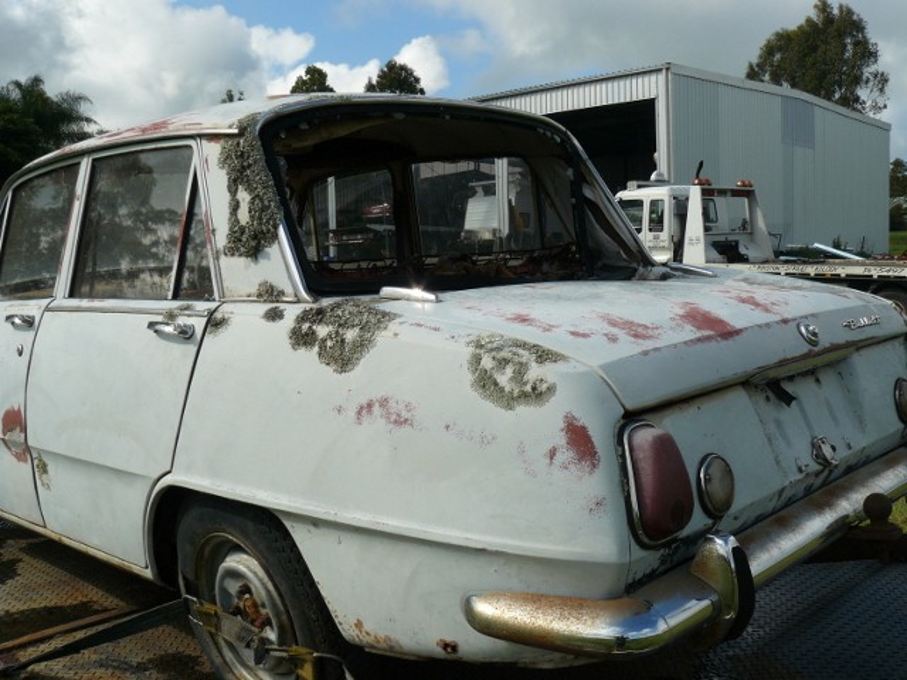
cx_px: 454
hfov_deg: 51.4
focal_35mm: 36
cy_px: 340
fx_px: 943
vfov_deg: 39.7
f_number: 5.6
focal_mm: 6
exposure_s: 1/500
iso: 100
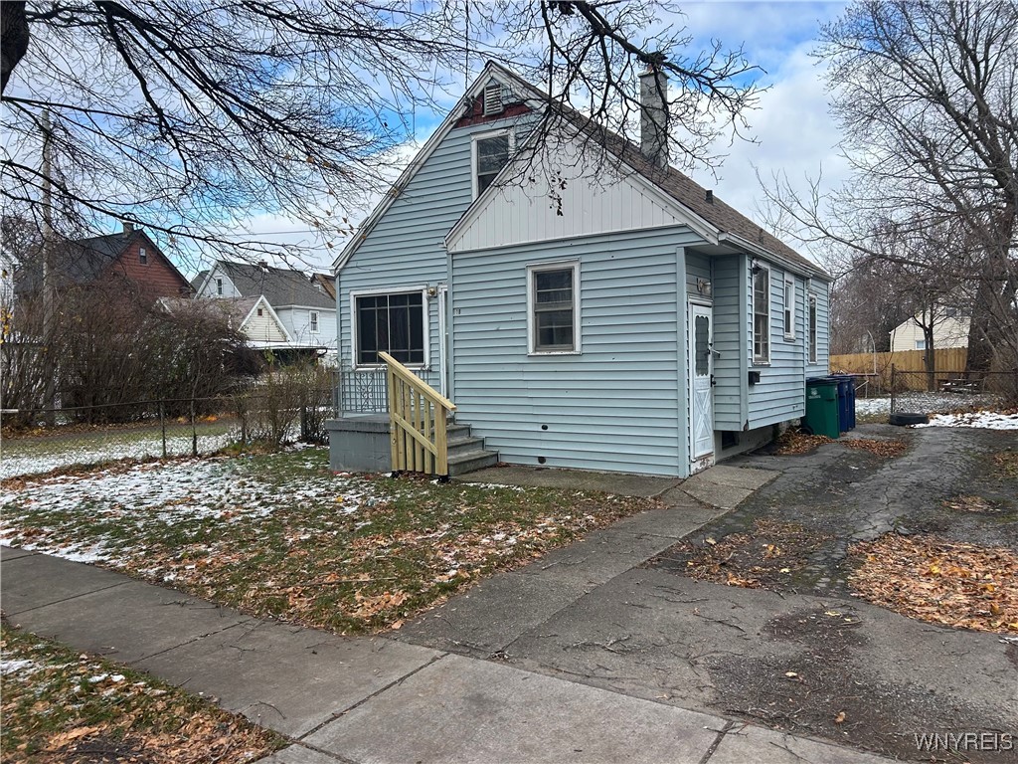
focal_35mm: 26
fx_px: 765
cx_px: 509
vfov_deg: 53.1
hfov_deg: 67.3
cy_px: 382
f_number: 1.5
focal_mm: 5.7
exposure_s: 1/1531
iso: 50
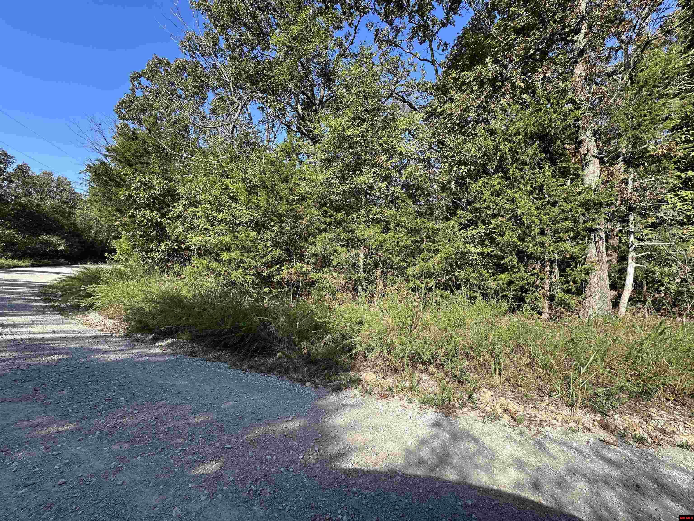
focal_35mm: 14
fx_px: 281
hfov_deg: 102.1
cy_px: 260
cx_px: 347
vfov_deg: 85.7
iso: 40
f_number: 2.2
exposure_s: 1/535
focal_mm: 2.22
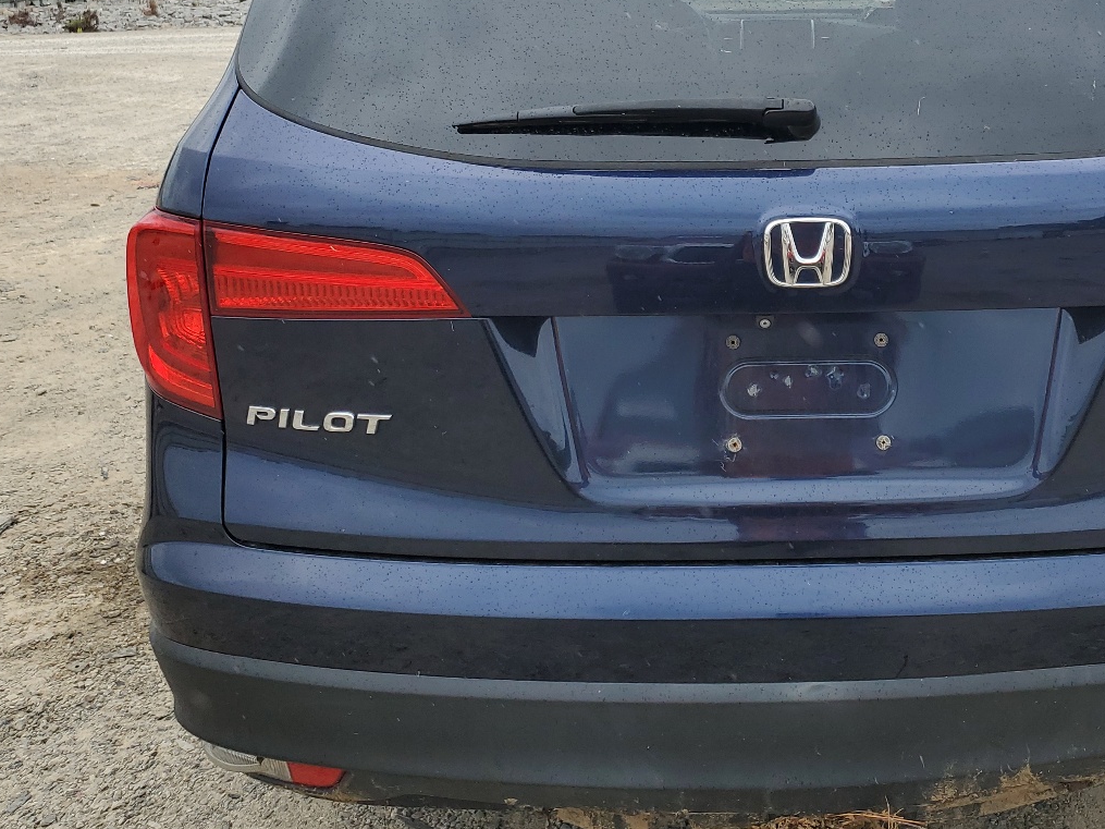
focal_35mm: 41
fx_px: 1309
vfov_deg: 34.7
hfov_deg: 44.7
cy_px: 256
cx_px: 787
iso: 50
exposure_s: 1/1429
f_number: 1.5
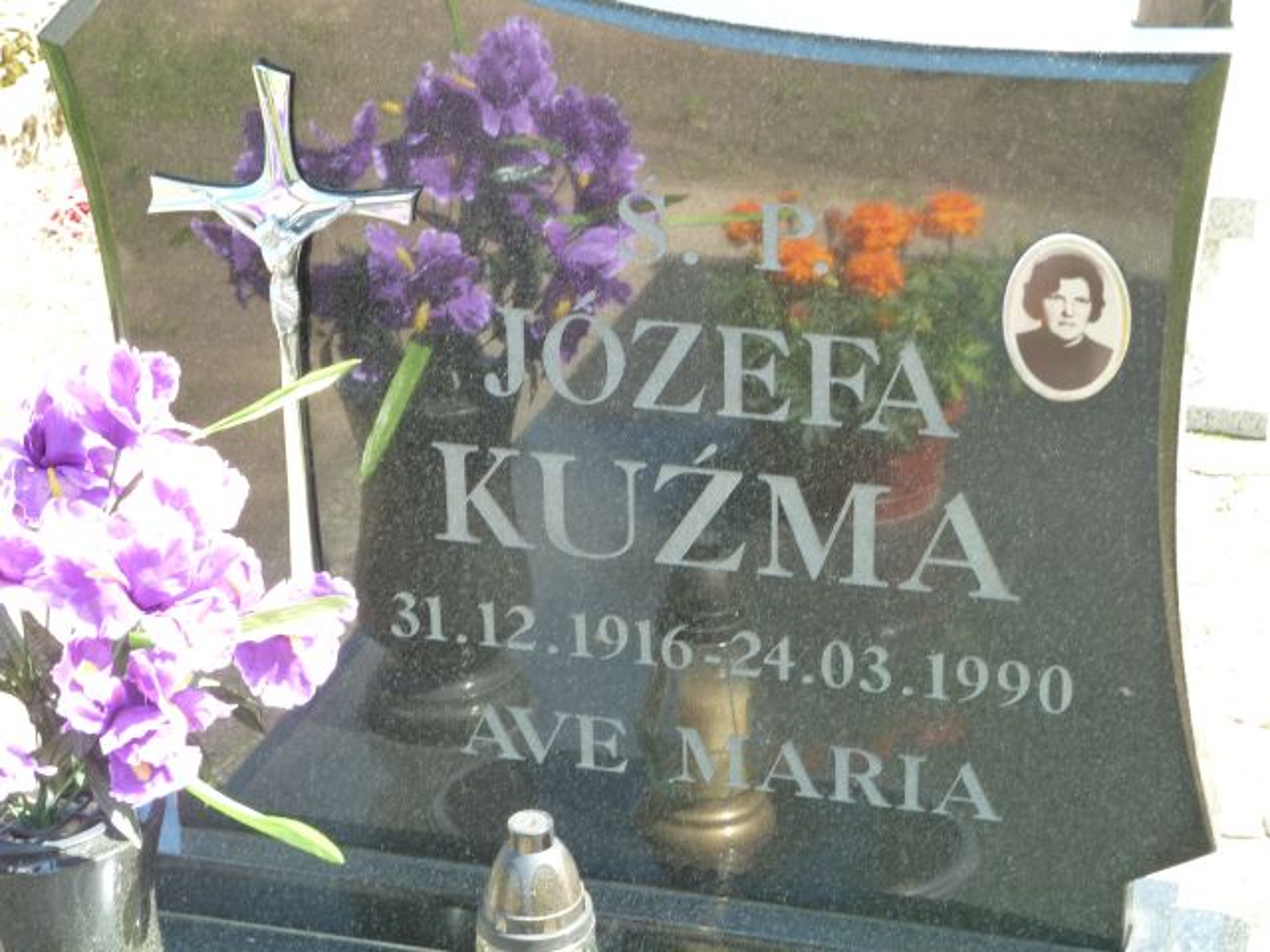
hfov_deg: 25.0
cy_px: 476
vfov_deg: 18.9
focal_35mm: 78
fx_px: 2862
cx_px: 635
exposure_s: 1/50
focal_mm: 12.8
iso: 125
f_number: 4.2
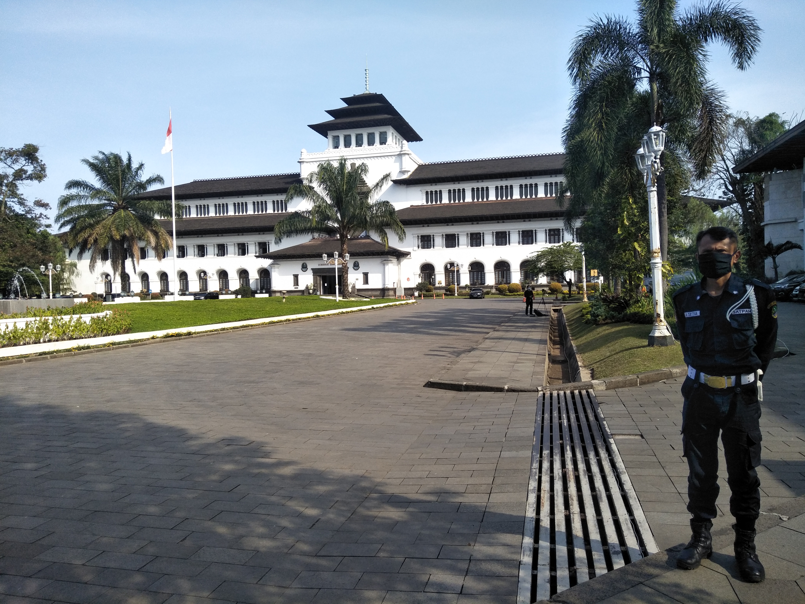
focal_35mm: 20
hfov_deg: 81.7
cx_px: 402
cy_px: 302
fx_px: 465
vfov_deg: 66.0
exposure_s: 1/683
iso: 32
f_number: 2.2
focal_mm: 3.46
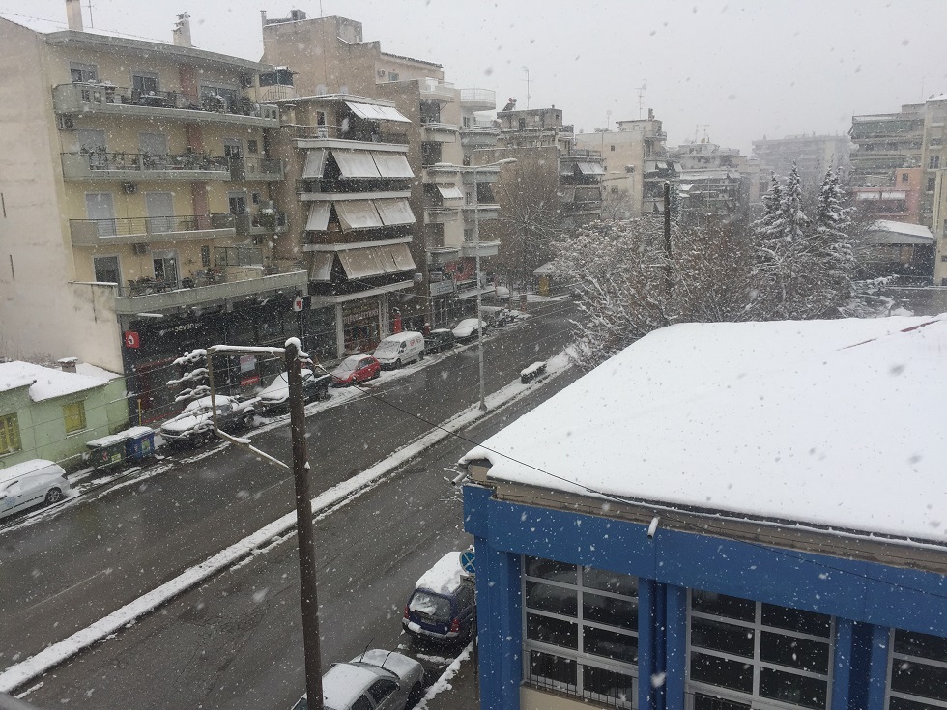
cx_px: 474
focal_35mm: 29
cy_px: 355
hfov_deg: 61.7
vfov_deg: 48.2
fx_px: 793
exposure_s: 1/565
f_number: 2.2
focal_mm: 4.15
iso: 32
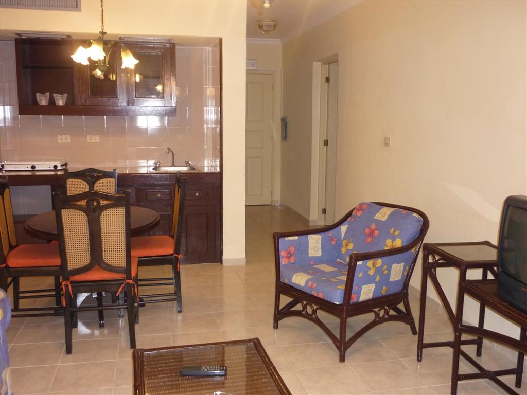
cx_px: 264
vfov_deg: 42.9
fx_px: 502
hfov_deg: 55.4
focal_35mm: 33
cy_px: 198
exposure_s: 1/30
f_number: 2.8
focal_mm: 5.5
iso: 250
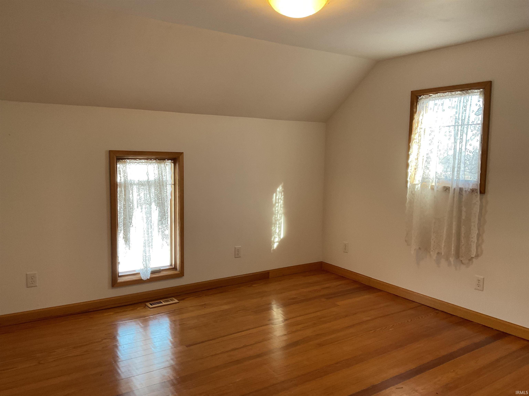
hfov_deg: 61.7
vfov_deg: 48.2
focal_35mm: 29
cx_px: 264
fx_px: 443
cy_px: 198
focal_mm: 3
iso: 80
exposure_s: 1/60
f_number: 1.8
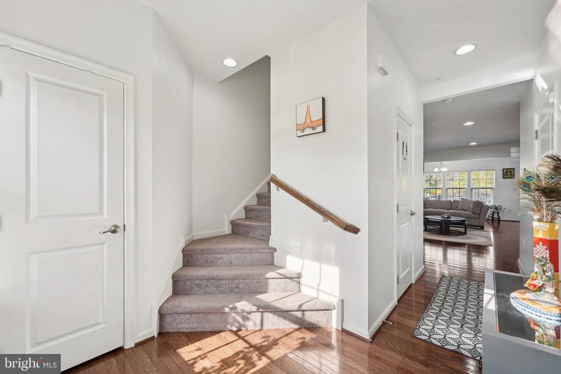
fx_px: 218
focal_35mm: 14
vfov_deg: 81.2
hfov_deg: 104.2
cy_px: 187
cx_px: 280
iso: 500
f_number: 8
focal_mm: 14
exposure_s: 1/60
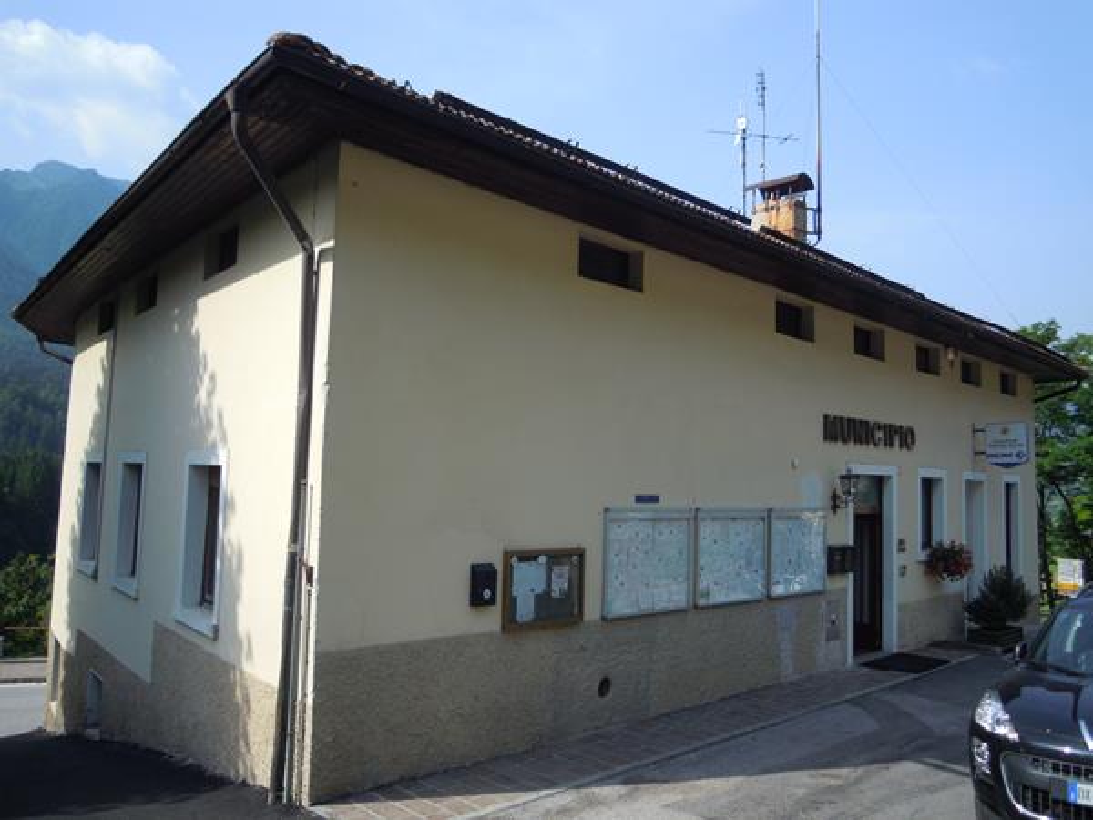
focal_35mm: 28
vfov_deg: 49.7
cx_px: 546
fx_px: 884
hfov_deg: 63.4
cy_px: 410
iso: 100
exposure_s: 1/160
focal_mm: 5
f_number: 7.6
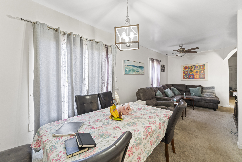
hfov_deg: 104.2
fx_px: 94
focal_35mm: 14
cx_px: 121
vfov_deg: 81.2
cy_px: 81
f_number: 9
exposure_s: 1/4
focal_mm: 14
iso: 1250
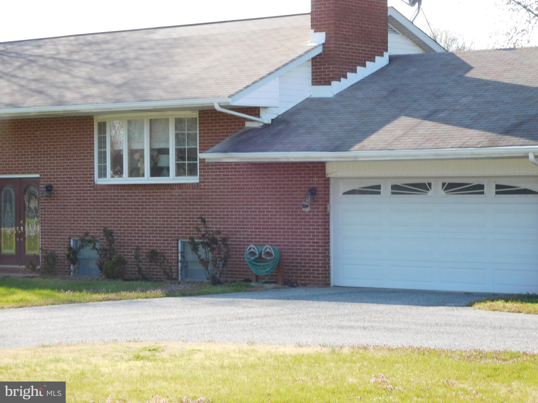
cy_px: 202
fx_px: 1554
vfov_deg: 14.8
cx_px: 269
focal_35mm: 100
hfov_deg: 19.6
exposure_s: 1/200
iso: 125
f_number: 4.8
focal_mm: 17.8
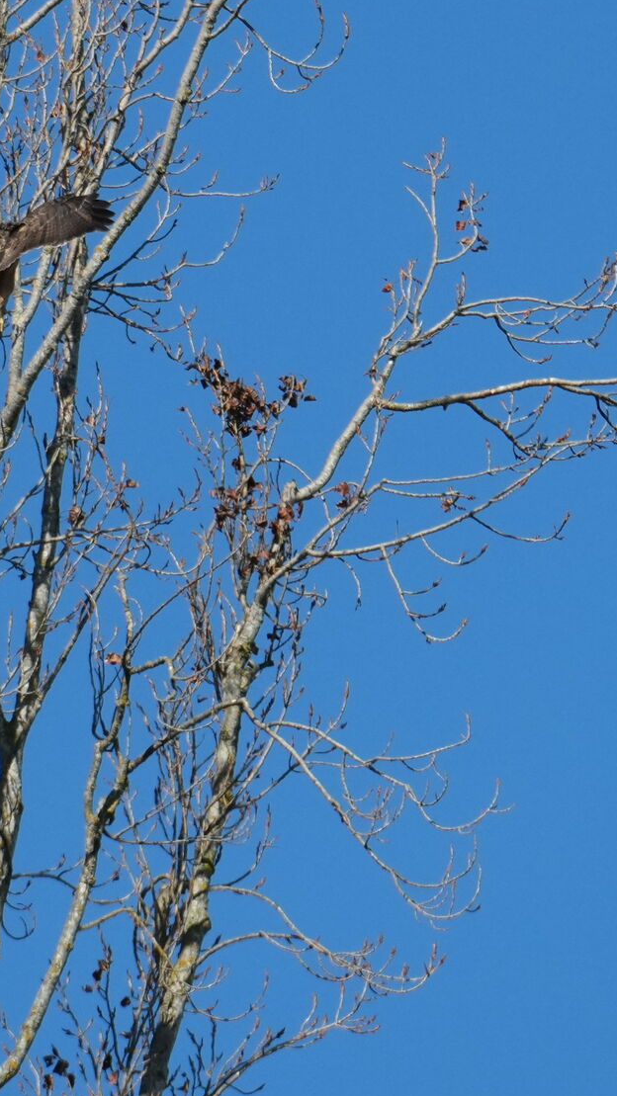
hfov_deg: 1.0
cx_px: 220
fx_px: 35592
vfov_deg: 1.8
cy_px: 517
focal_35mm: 1224
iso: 640
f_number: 7.1
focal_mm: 300
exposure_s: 1/2500
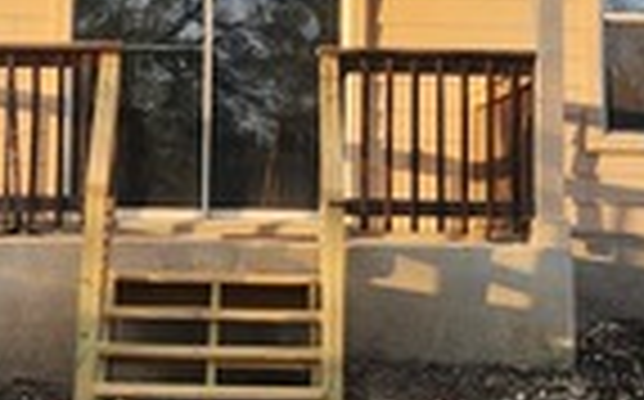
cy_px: 9
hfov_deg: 19.1
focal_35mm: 109
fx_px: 1911
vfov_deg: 11.9
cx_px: 266
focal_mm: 5.4
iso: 20
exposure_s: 1/327
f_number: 1.8
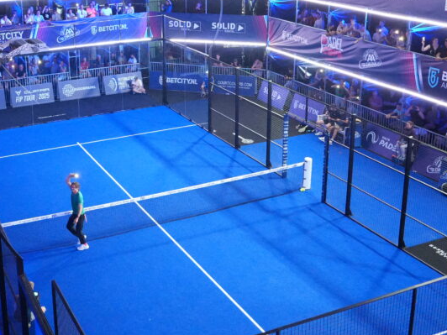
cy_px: 86
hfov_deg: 37.4
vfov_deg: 28.7
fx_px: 646
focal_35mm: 50
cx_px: 123
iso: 6400
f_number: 3.5
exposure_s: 1/160
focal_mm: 18
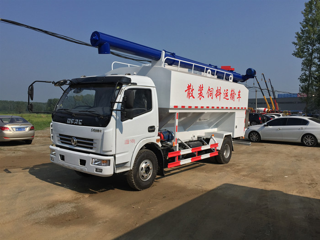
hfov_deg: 61.7
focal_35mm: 29
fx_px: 268
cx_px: 160
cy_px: 120
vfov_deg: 48.2
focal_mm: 4.15
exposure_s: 1/3968
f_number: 2.2
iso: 32
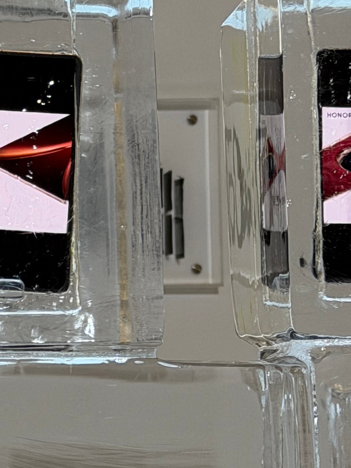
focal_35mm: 187
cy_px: 189
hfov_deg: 7.7
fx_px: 2529
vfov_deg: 10.6
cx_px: -230
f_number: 1.78
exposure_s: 1/183
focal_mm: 6.76
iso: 64
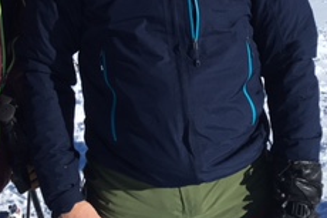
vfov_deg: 15.2
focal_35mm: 84
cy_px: -94
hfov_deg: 24.1
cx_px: 105
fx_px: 762
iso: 25
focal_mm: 4.15
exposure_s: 1/3077
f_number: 2.2
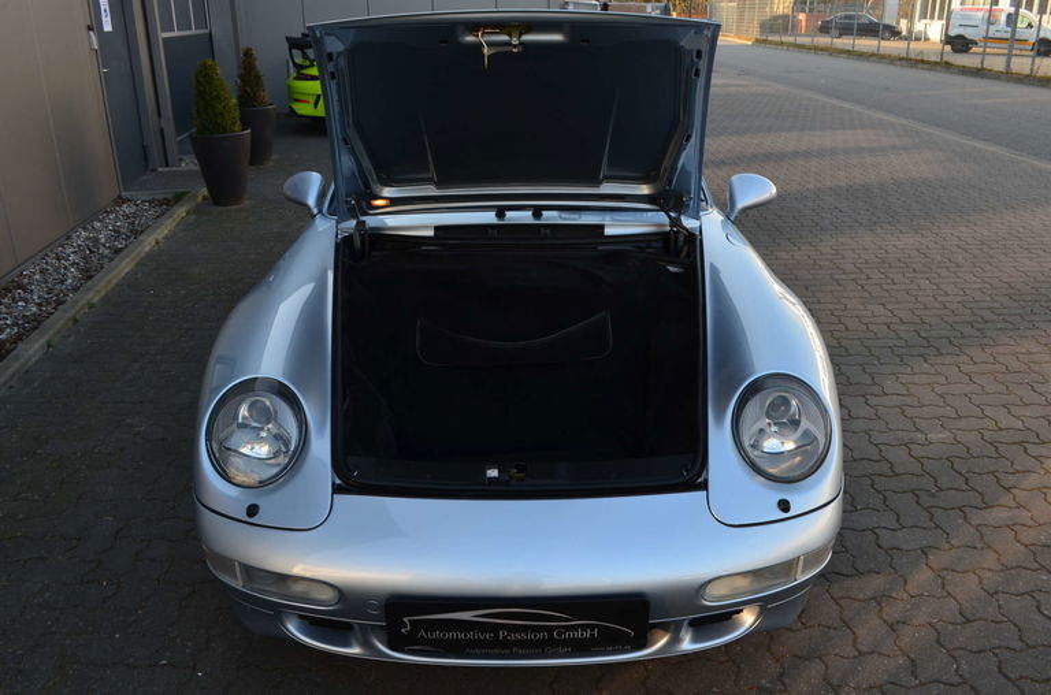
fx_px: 874
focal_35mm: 30
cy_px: 348
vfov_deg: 43.4
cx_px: 526
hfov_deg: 62.1
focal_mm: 20
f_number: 10
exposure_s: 1/60
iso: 280
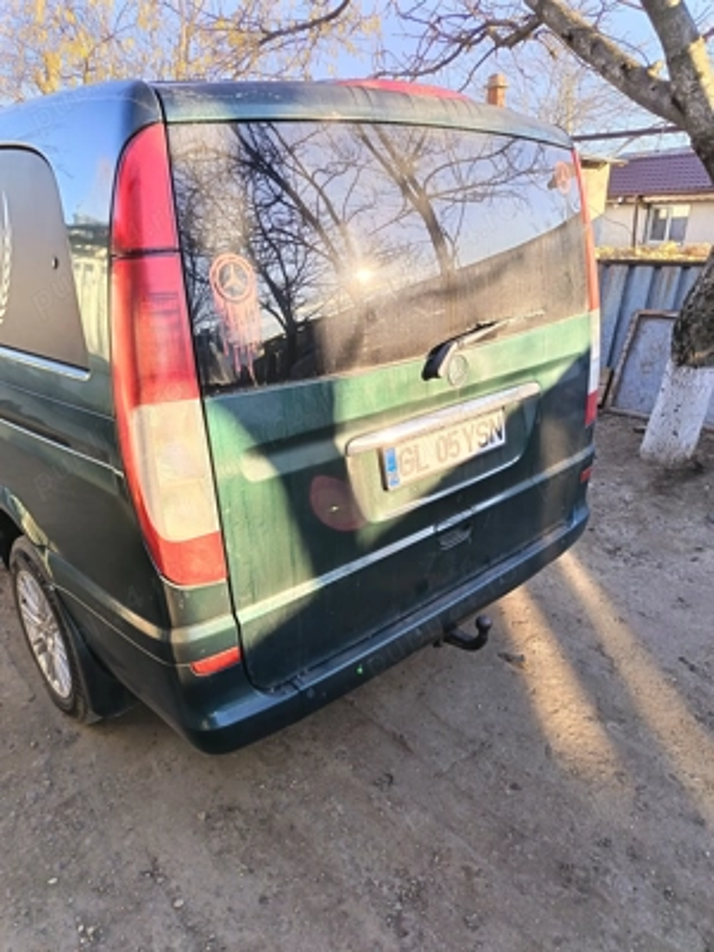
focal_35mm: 24
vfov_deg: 71.6
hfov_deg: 56.8
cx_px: 357
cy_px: 476
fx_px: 660
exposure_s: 1/120
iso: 323
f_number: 1.75
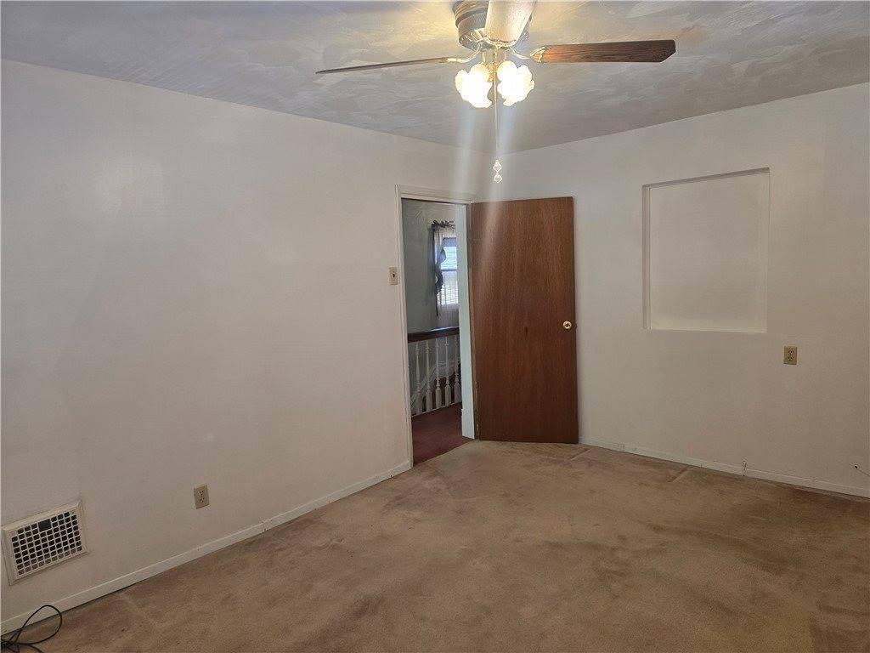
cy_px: 326
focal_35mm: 23
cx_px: 435
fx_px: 578
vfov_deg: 58.9
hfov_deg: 73.9
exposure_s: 1/120
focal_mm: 6.3
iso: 160
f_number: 1.7
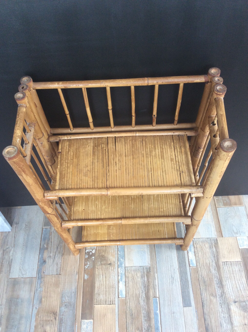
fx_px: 306
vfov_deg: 56.9
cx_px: 124
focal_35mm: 32
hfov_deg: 44.1
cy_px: 166
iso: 50
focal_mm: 3.3
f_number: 2.4
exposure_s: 1/25
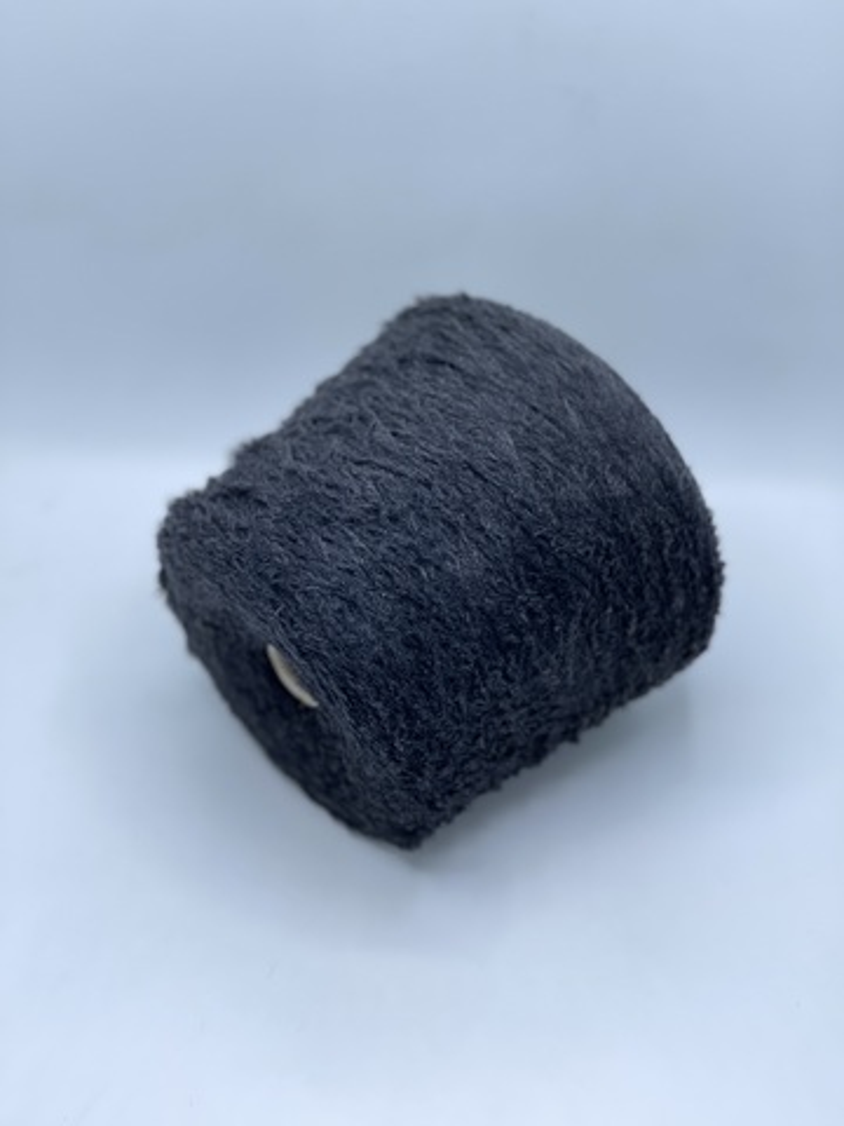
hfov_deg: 22.9
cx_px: 422
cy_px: 563
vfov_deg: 30.3
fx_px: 2081
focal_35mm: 64
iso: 25
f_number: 2.2
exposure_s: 1/121
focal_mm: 7.5
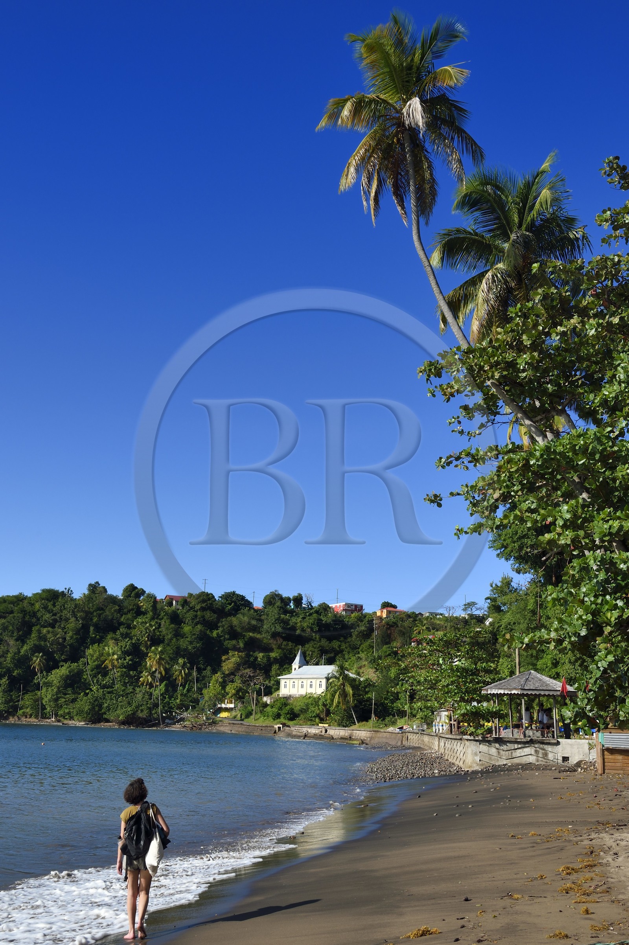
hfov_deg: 35.0
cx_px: 314
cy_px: 472
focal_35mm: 38
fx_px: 997
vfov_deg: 50.7
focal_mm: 38
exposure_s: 1/320
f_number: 13
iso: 200
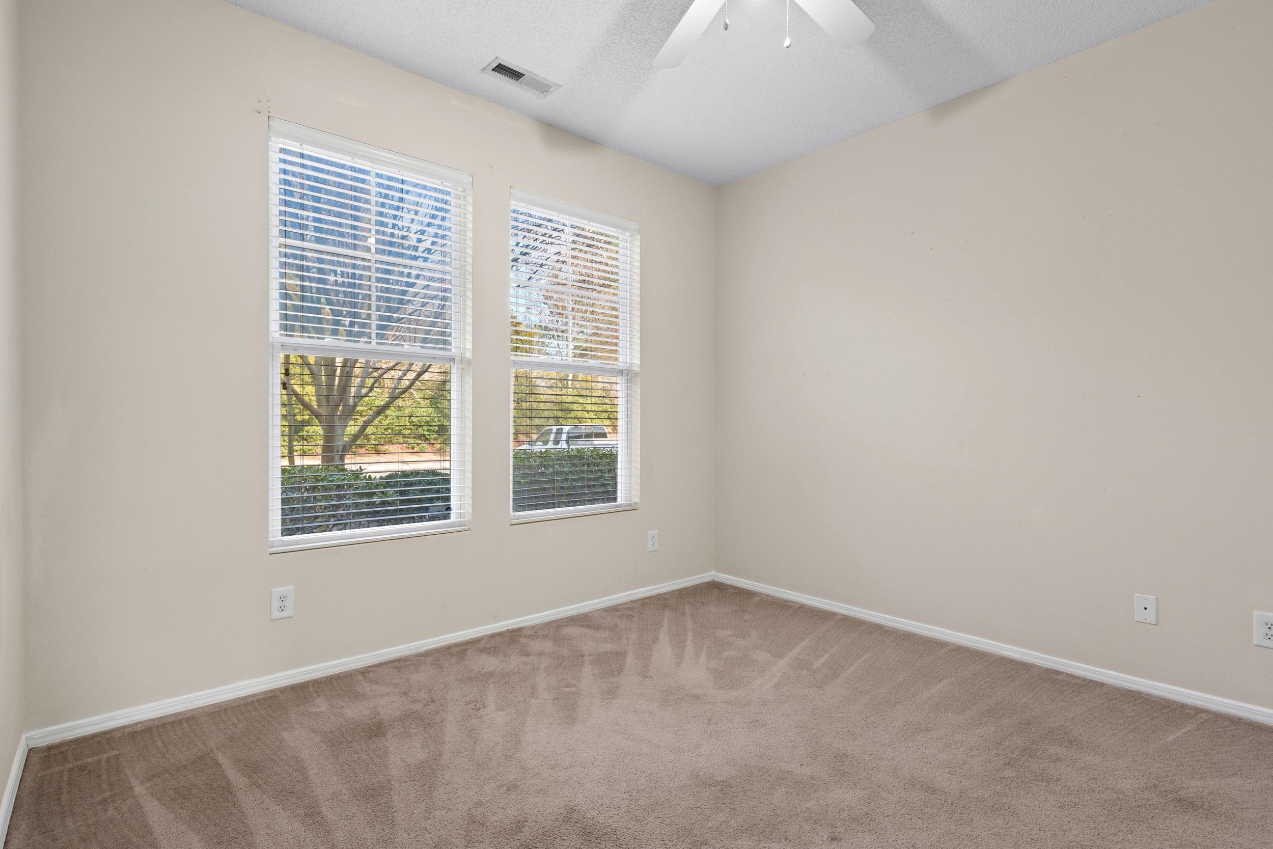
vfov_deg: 70.4
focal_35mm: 17
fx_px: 601
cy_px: 424
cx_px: 636
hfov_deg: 93.3
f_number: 8
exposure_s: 1/15
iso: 1250
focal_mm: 17
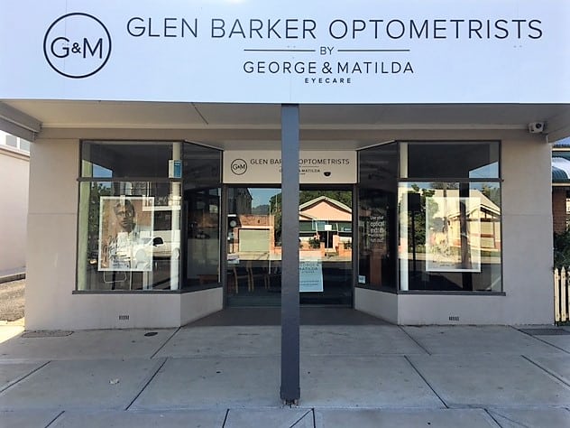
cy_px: 214
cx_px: 285
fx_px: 478
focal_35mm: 29
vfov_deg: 48.2
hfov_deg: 61.7
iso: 25
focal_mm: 4.15
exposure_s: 1/472
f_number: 2.2
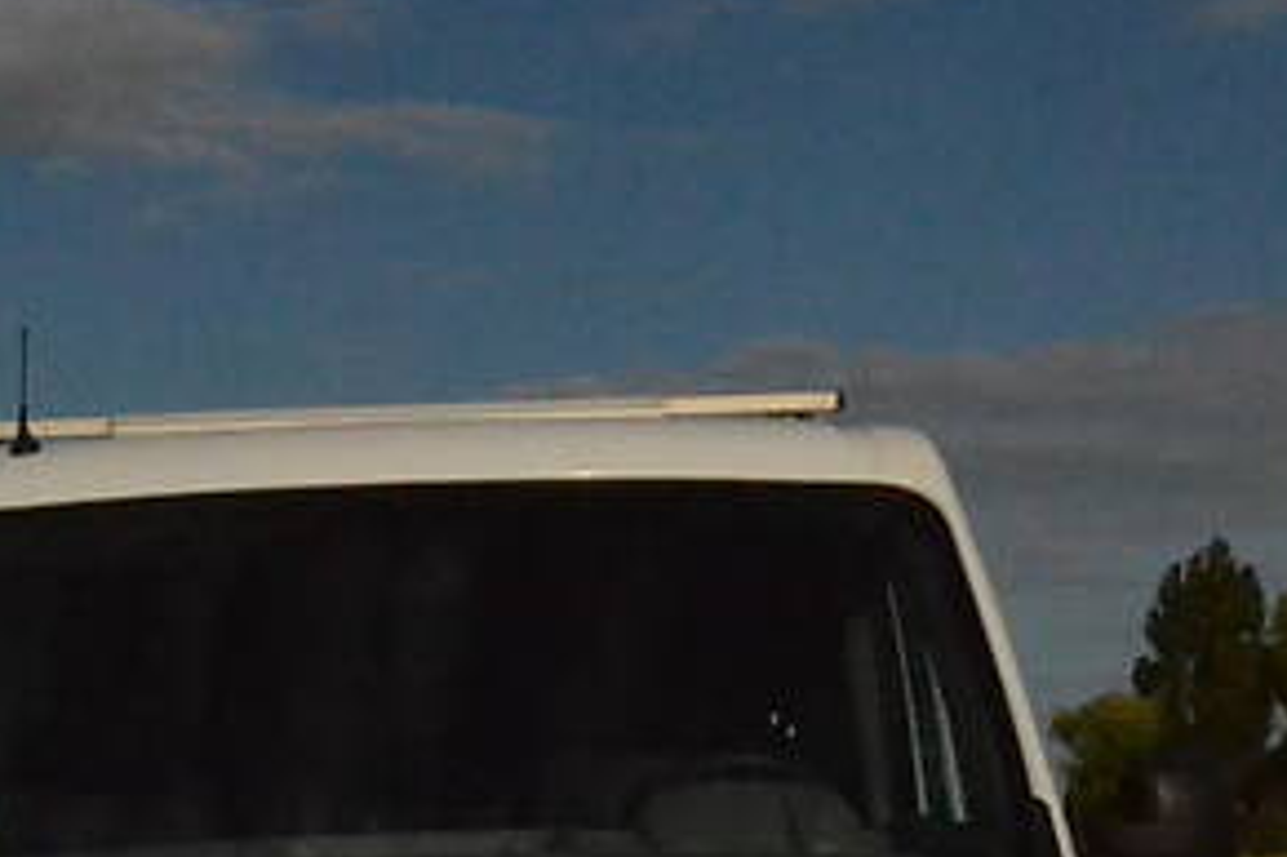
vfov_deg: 14.6
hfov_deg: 22.3
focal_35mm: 91
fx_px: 3251
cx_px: 413
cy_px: 984
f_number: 25
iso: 6400
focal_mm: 22
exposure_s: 1/4000
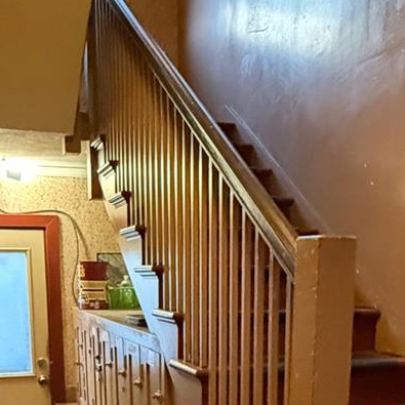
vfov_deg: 33.5
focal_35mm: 47
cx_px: 186
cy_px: 388
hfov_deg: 36.0
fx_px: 622
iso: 1250
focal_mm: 2.22
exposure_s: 1/60
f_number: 2.2
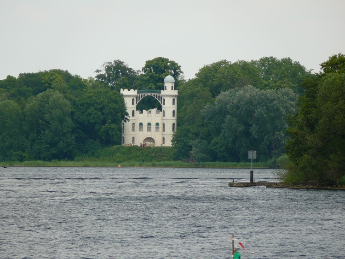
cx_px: 172
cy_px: 130
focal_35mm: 420
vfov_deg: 3.5
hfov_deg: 4.7
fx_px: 4185
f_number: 4
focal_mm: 88.8
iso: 100
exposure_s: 1/200
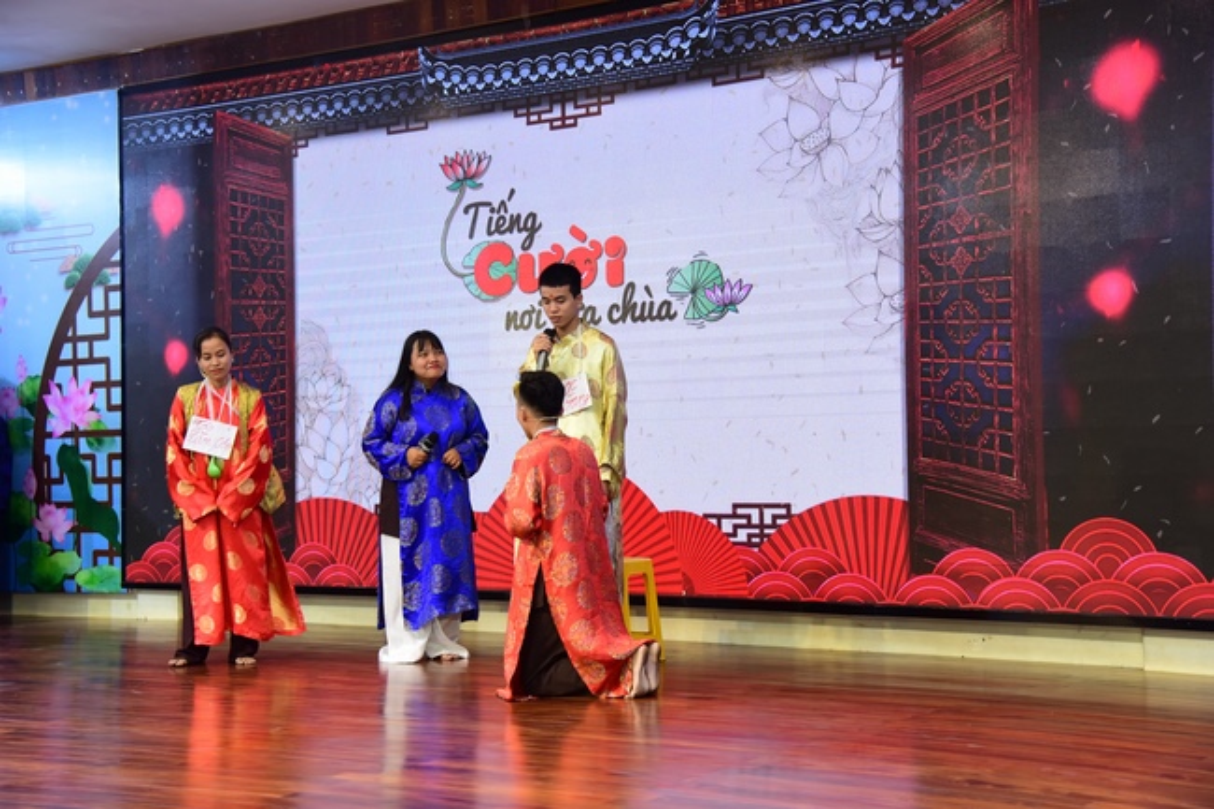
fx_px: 1753
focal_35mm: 52
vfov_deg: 26.0
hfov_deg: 38.2
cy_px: 404
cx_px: 607
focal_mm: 52
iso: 1250
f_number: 5
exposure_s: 1/30
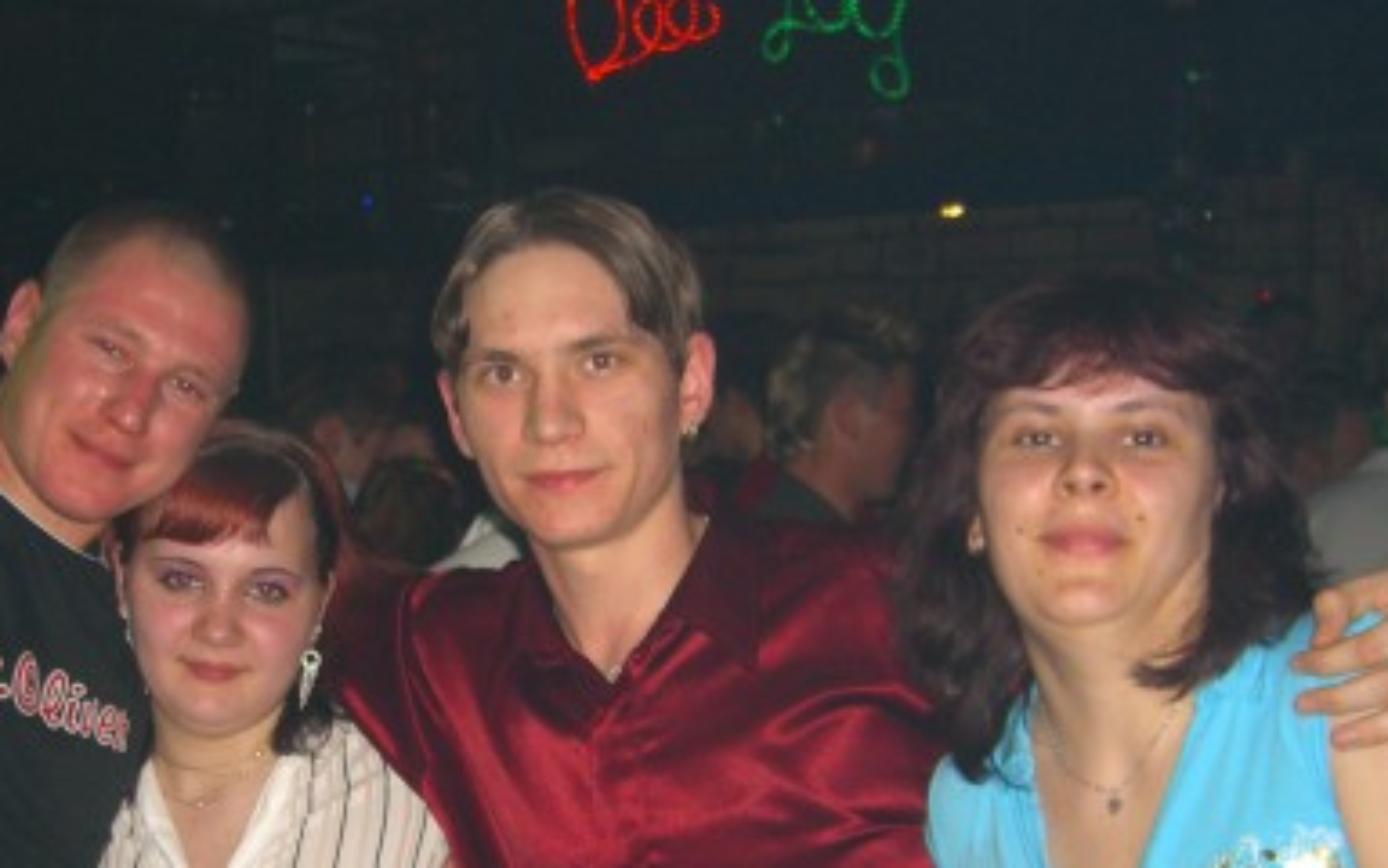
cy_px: 756
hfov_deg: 32.3
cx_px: 502
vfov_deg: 20.3
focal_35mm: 63
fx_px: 2383
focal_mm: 7.9
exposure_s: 1/60
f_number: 2.8
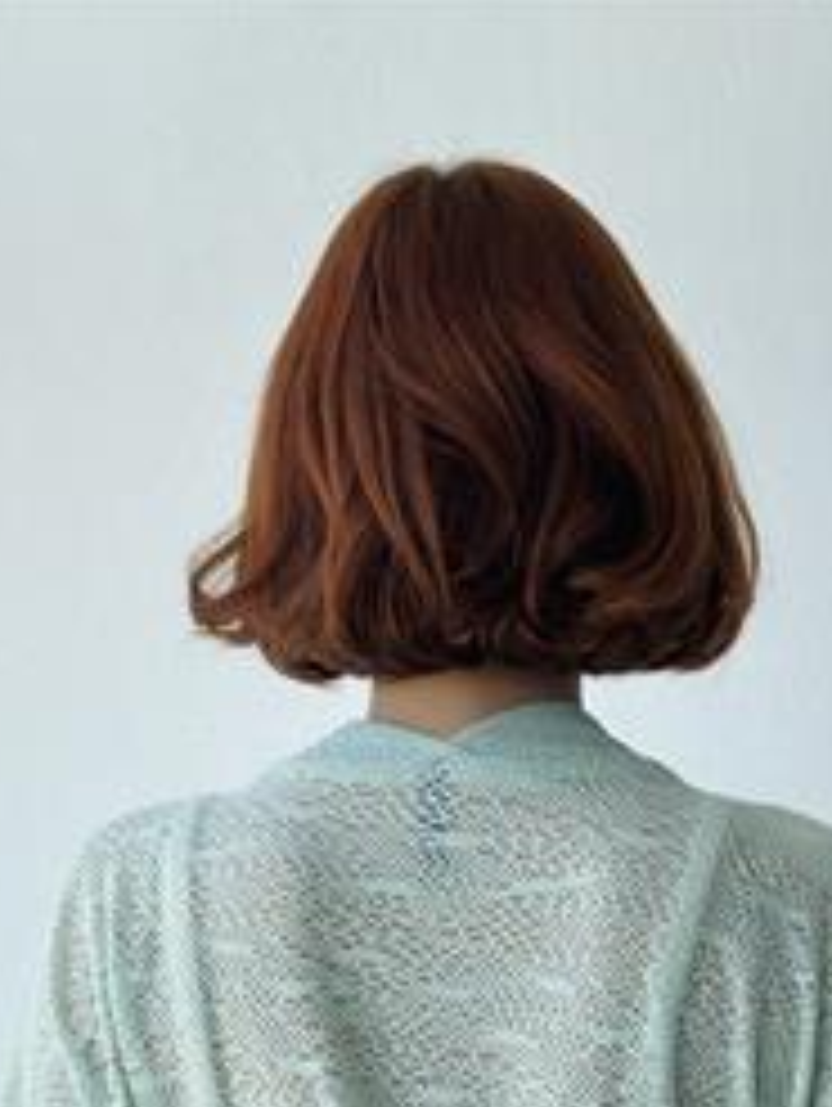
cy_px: 1190
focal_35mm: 104
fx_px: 3327
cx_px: 540
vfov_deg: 18.2
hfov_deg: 14.2
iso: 80
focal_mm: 6.86
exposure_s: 1/858
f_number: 1.78
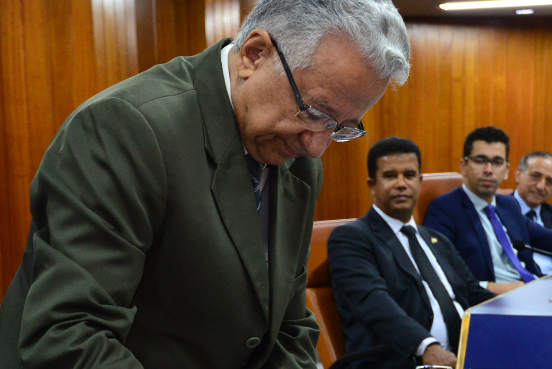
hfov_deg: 22.6
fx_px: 1380
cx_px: 297
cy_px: 339
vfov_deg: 15.0
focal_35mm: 90
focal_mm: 35
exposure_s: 1/60
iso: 2500
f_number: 5.6
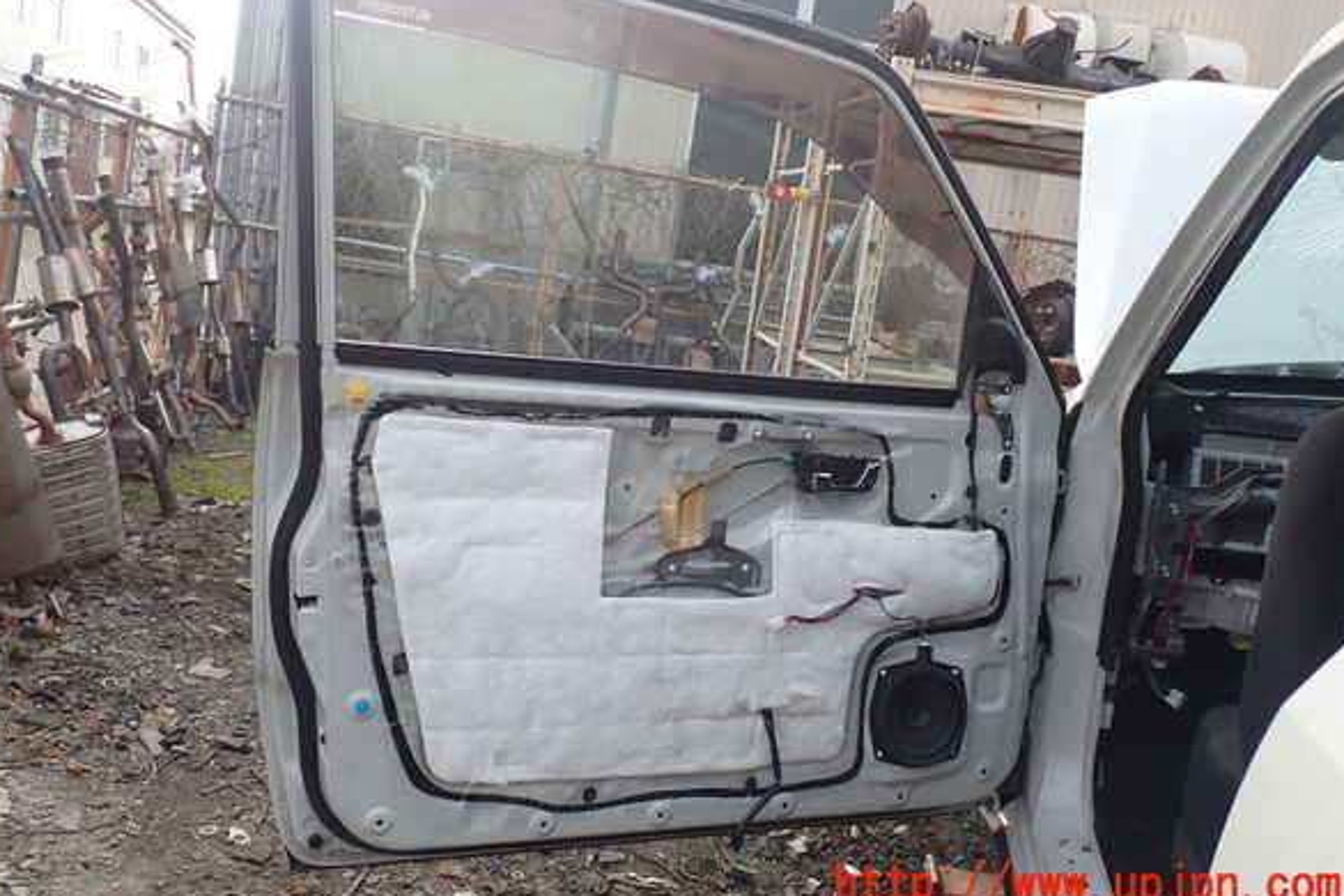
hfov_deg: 58.7
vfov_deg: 41.1
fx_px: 1195
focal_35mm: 32
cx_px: 664
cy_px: 397
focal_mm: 5.4
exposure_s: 1/320
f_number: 3.2
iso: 100
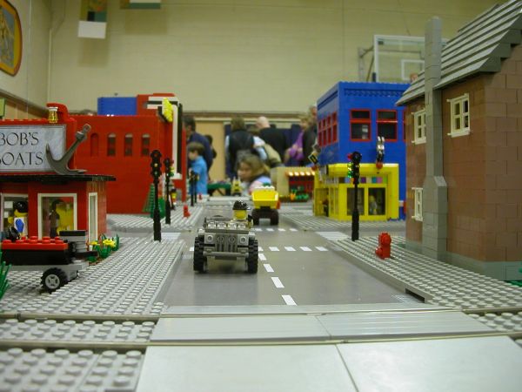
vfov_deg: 38.7
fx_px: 558
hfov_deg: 50.1
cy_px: 196
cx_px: 261
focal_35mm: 37
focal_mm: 5.6
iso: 100
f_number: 2.7
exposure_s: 1/17.6
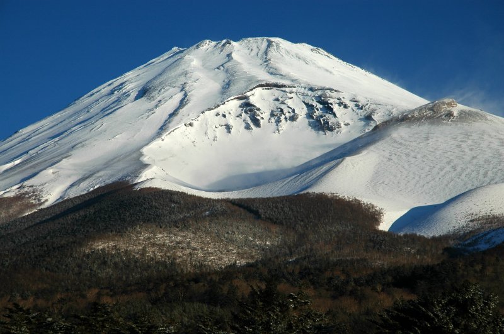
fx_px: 1468
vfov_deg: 13.0
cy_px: 167
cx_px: 252
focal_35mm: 105
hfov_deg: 19.5
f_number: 8
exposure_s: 1/320
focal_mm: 70
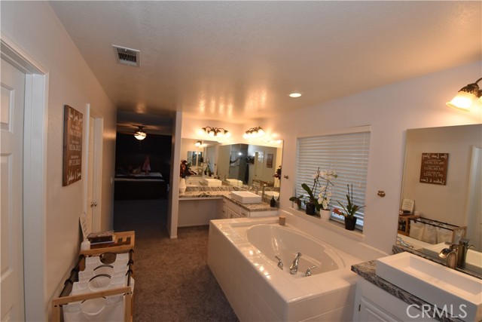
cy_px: 161
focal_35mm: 15
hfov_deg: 100.4
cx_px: 241
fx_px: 201
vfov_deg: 77.4
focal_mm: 10
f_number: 5.6
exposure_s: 1/125
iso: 800
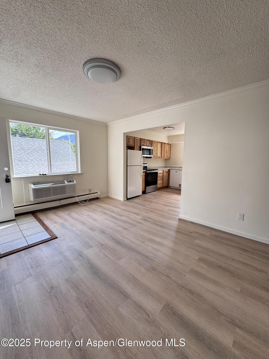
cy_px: 180
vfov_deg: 102.1
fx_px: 145
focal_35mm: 14
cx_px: 134
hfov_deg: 85.7
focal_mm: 2.22
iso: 40
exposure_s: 1/128
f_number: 2.2
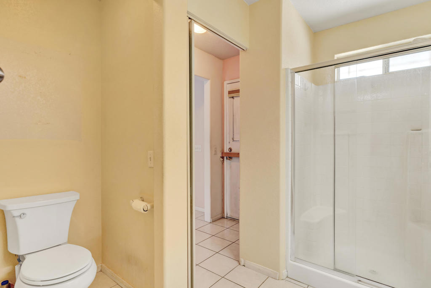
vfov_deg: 67.4
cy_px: 144
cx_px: 216
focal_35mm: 18
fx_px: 216
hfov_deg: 90.0
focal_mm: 18
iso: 100
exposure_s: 1/5
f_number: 9
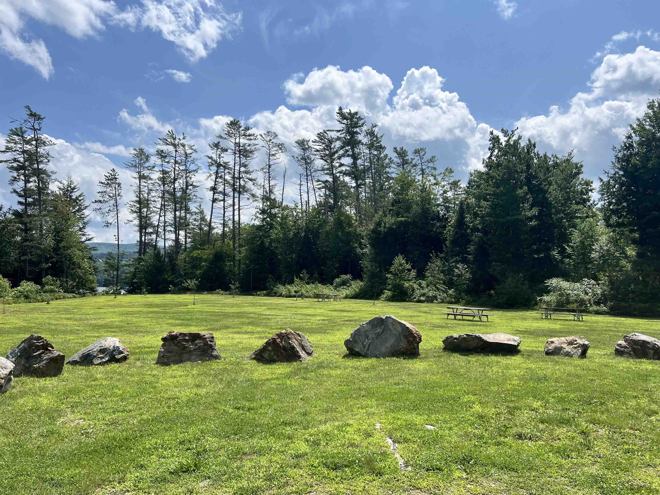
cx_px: 330
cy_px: 248
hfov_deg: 67.3
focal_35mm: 26
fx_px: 496
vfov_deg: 53.1
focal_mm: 5.7
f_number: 1.5
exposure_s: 1/6993
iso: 50
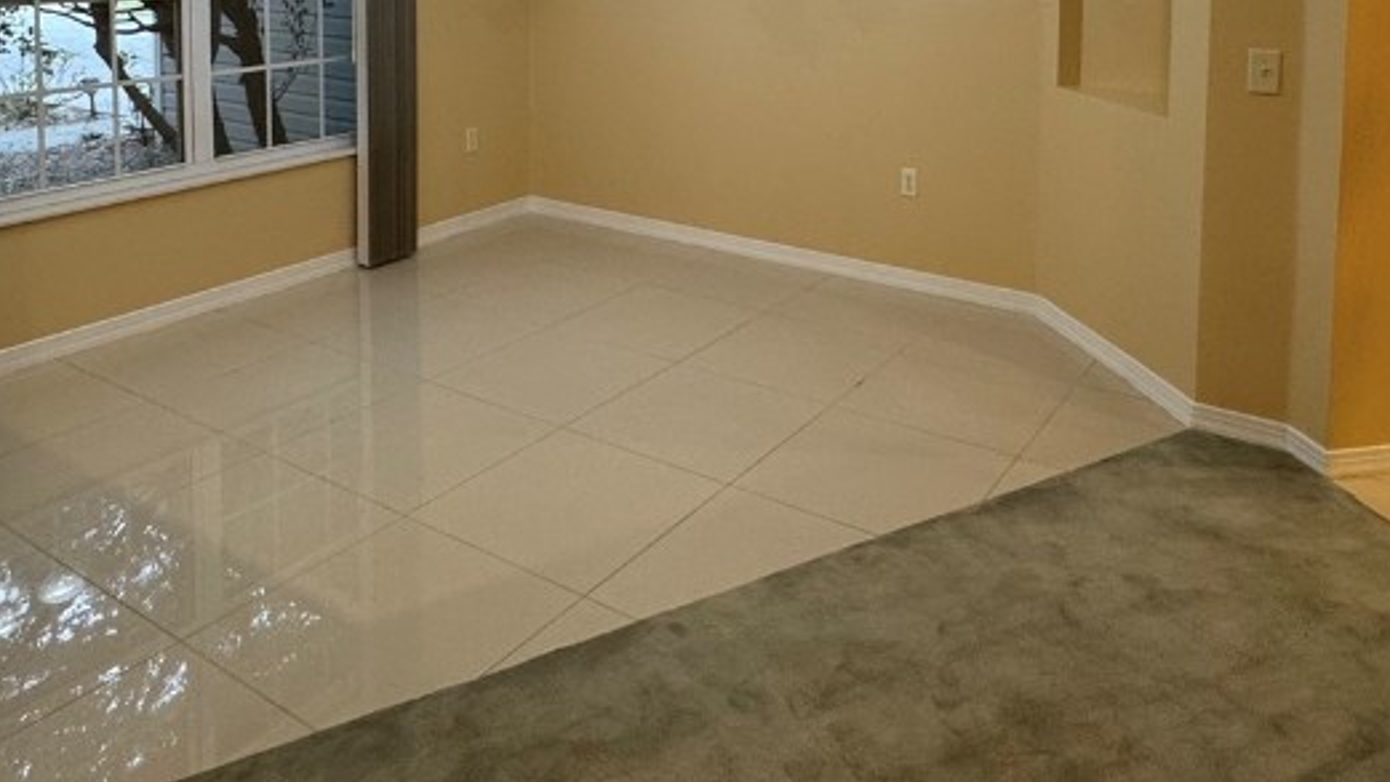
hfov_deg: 64.3
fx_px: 1106
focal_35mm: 30
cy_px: 0
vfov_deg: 35.3
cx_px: 715
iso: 160
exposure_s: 1/60
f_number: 2.2
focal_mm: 2.22
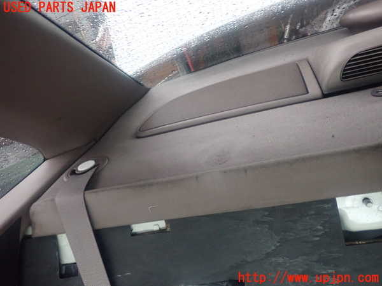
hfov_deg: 60.0
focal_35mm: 30
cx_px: 191
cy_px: 143
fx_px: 331
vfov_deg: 46.8
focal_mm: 5.4
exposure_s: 1/30
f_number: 2.3
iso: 800
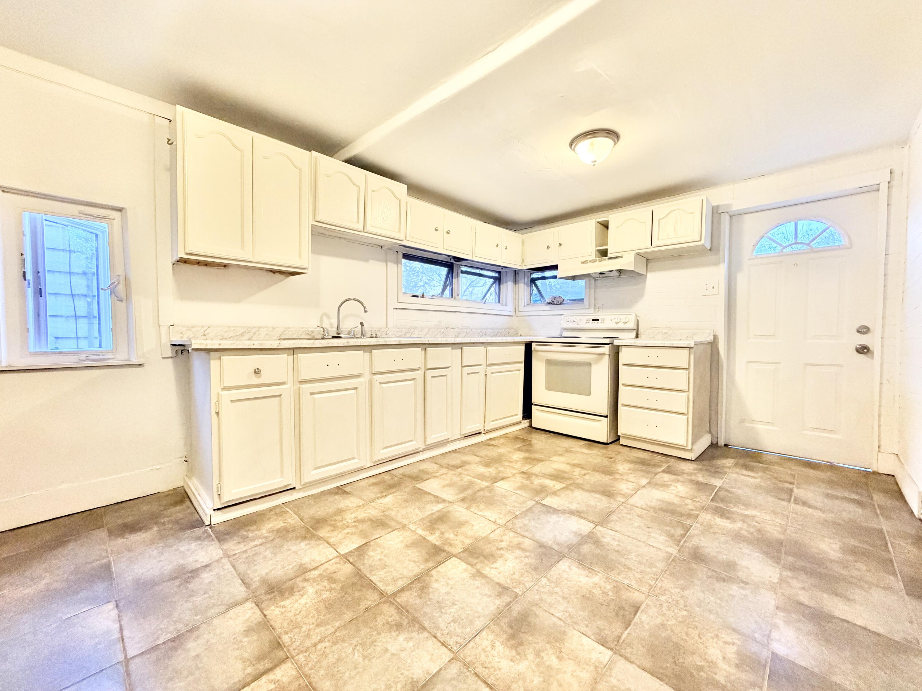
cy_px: 346
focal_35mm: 14
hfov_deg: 102.1
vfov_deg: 85.7
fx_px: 373
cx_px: 461
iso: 500
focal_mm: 2.22
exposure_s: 1/60
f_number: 2.2
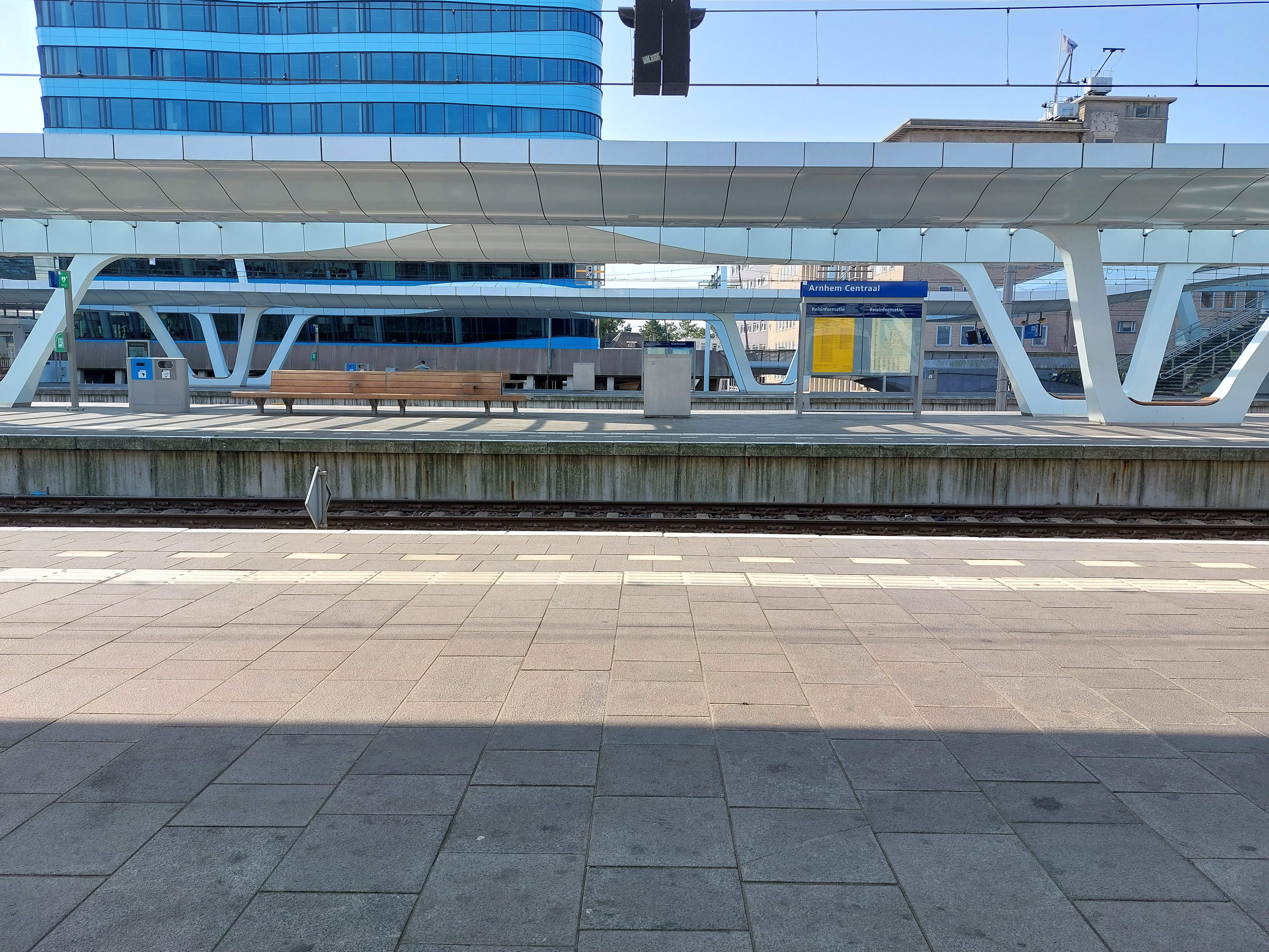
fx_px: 916
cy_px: 476
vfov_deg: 54.9
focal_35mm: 25
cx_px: 634
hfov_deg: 69.4
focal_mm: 5.23
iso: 25
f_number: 1.8
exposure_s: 1/549
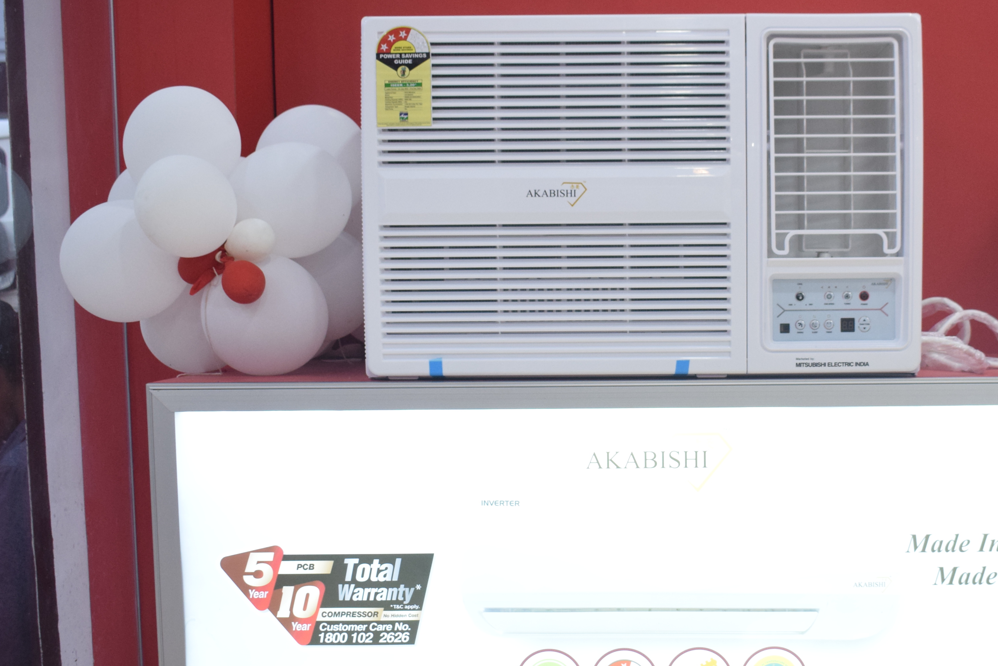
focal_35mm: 63
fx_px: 1747
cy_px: 419
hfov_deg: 31.5
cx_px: 704
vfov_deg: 21.5
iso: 1250
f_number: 4.5
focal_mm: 28
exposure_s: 1/160
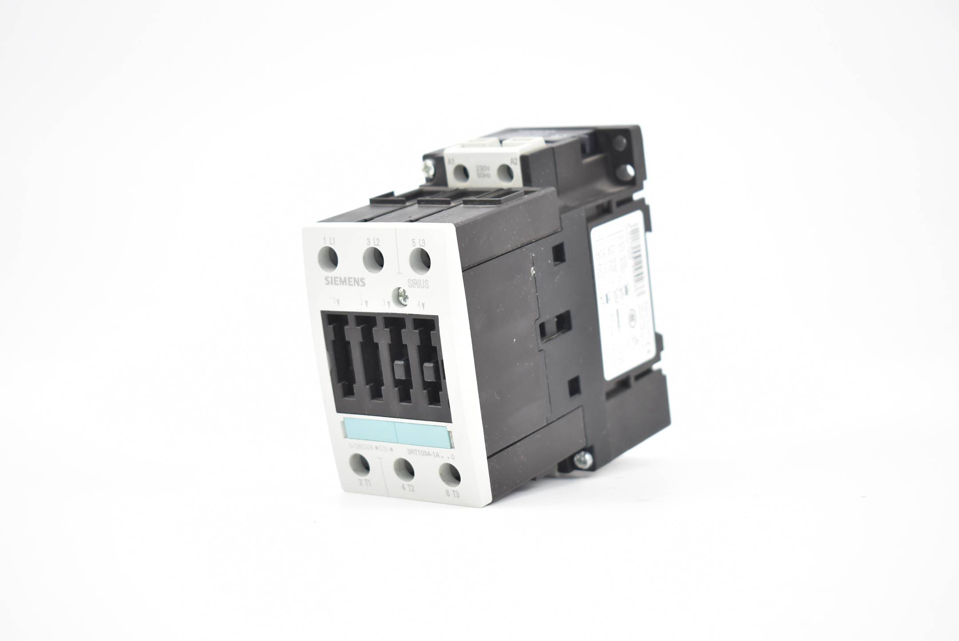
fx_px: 1840
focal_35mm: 69
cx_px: 480
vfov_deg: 19.8
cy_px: 320
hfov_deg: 29.2
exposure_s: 1/80
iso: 720
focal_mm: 46
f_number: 5.3
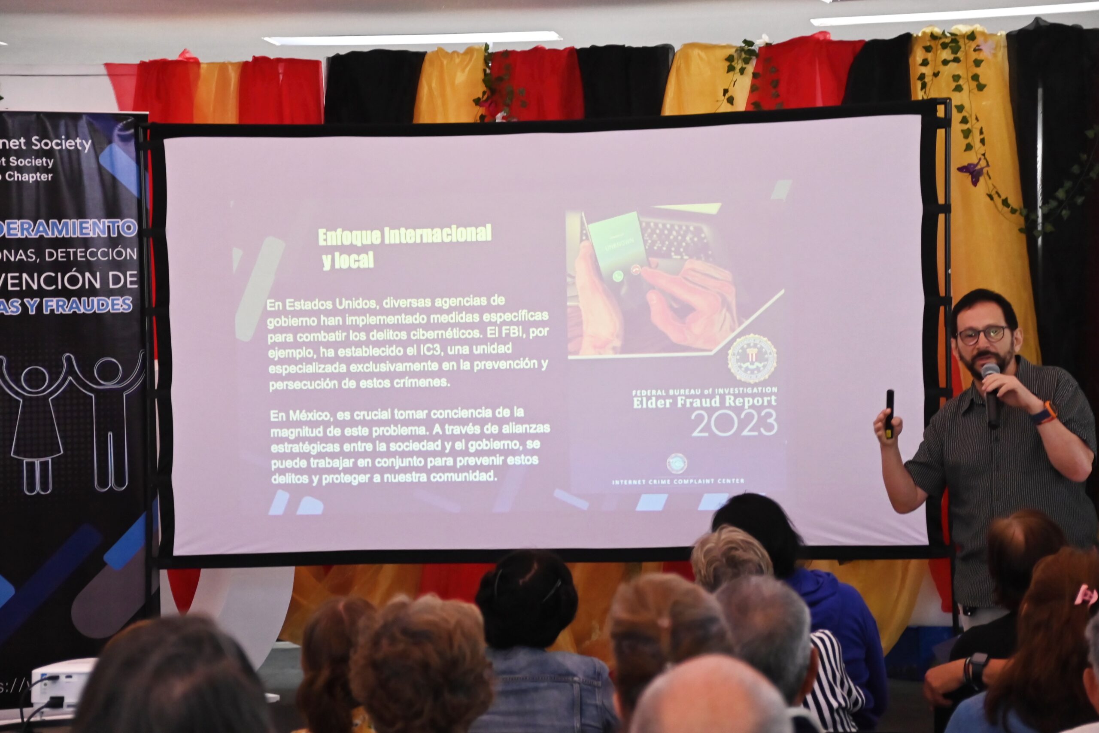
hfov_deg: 18.3
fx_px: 3419
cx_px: 550
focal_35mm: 112
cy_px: 366
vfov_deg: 12.2
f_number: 5
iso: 2500
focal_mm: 75
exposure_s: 1/250
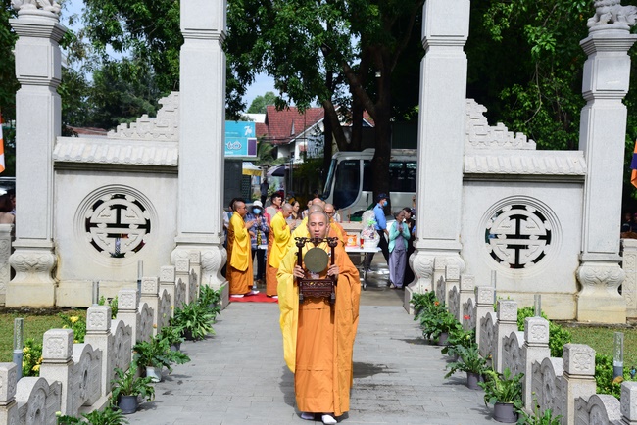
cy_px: 212
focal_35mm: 55
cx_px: 318
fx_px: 974
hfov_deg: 36.2
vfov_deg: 24.6
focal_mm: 55
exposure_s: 1/800
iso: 320
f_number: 7.1
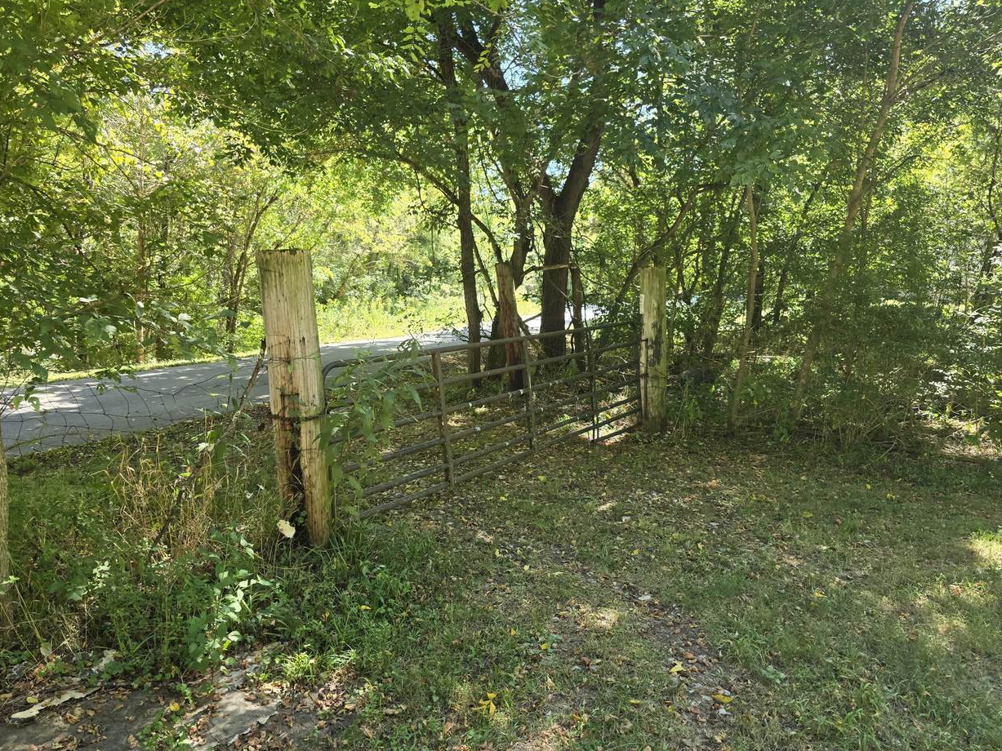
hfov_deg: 71.6
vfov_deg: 56.8
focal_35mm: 24
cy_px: 361
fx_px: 695
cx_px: 505
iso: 50
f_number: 1.7
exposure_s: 1/180
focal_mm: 6.3
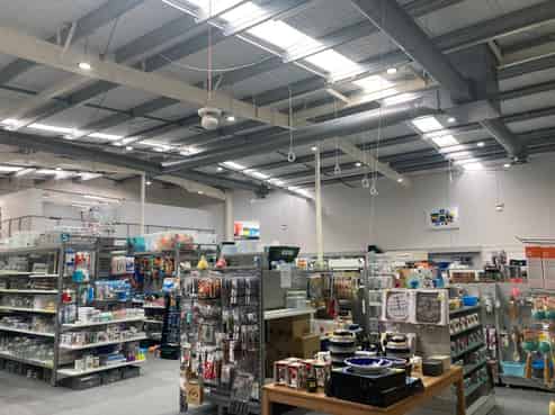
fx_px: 449
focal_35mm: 28
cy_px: 208
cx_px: 278
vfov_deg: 49.7
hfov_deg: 63.5
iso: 64
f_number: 1.8
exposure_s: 1/100
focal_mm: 3.99
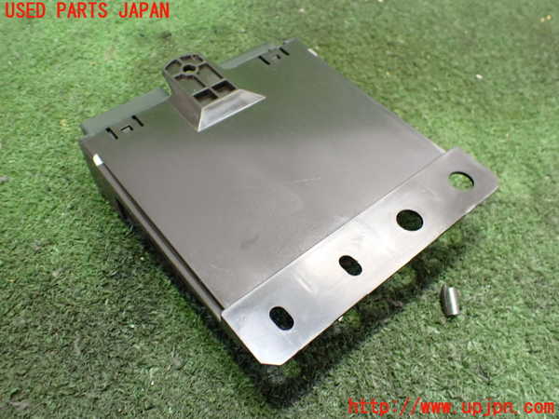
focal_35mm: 30
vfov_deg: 46.8
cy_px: 210
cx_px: 280
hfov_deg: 60.0
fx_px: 484
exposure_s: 1/30
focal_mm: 5.4
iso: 800
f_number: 2.3
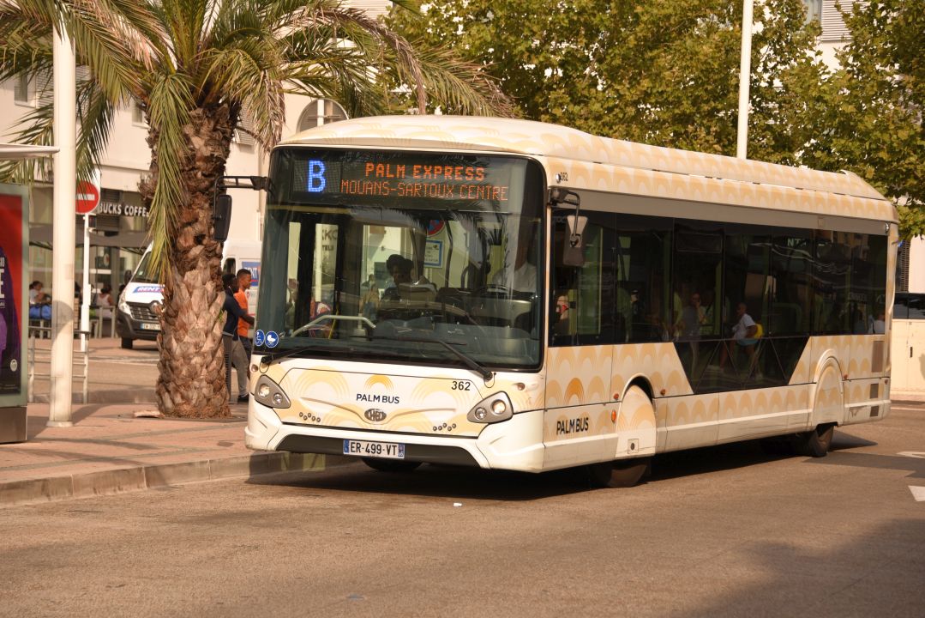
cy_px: 309
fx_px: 2698
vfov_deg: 13.0
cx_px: 462
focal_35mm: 105
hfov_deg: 19.5
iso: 100
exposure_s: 1/500
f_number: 5.6
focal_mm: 105
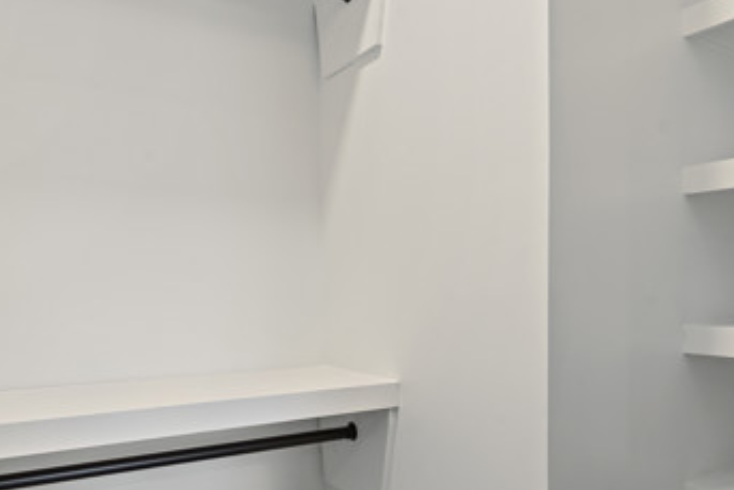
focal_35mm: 28
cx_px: 360
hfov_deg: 65.4
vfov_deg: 46.4
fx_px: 571
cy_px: 265
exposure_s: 1/3
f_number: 9
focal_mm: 16
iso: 1000
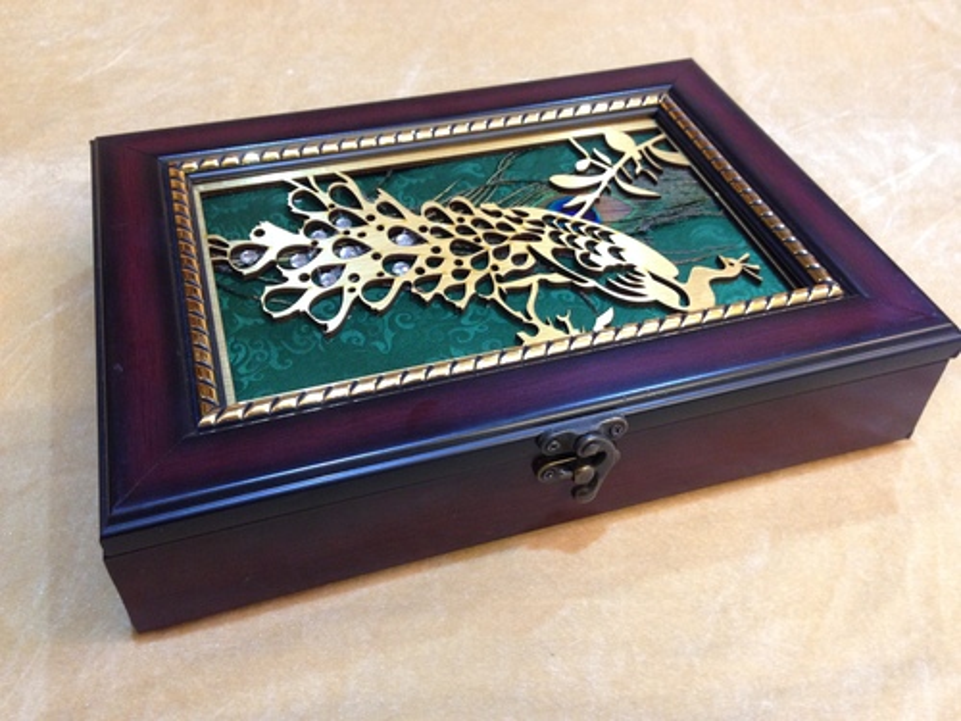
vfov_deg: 42.9
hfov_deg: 55.4
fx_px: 916
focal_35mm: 33
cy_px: 360
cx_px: 480
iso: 160
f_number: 2.4
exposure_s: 1/20
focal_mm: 4.12
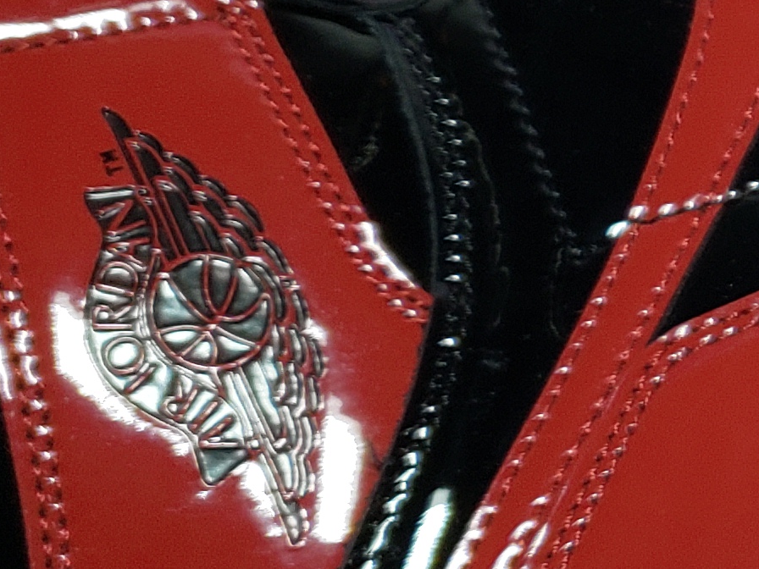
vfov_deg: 12.6
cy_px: 98
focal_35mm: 117
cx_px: 1294
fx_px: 2565
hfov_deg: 15.0
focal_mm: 4.3
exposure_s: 1/593
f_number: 1.5
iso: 50
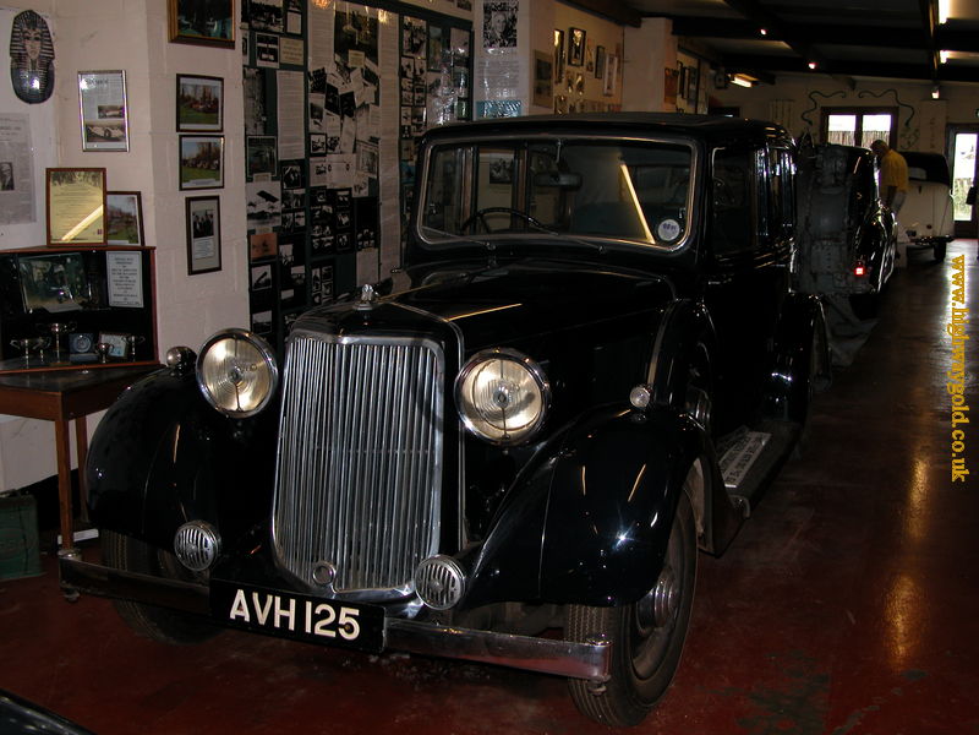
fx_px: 1188
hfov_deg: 44.8
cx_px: 490
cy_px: 368
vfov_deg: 34.3
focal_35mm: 42
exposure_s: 1/60
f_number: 2.9
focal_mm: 10.7
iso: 100
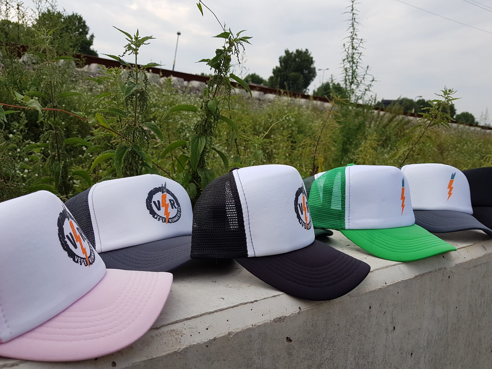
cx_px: 246
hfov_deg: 67.3
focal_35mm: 26
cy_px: 184
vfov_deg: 53.1
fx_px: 370
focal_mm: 4.2
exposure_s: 1/1816
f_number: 1.7
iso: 50
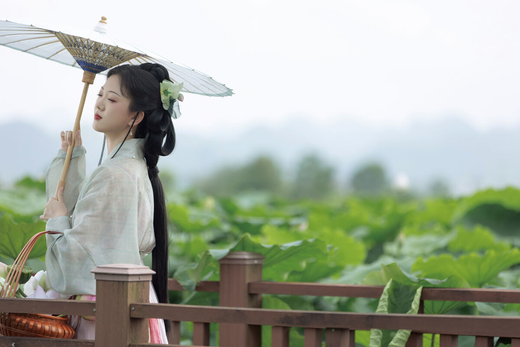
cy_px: 174
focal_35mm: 168
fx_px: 2426
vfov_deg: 8.2
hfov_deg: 12.2
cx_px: 260
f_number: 2.8
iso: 100
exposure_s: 1/800
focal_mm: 168
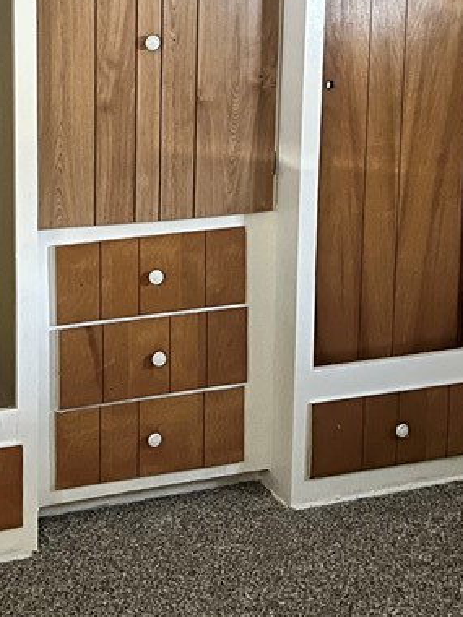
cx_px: 71
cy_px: 120
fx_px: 1248
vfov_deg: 27.2
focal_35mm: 70
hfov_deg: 20.7
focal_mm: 5.7
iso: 640
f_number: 1.5
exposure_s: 1/17
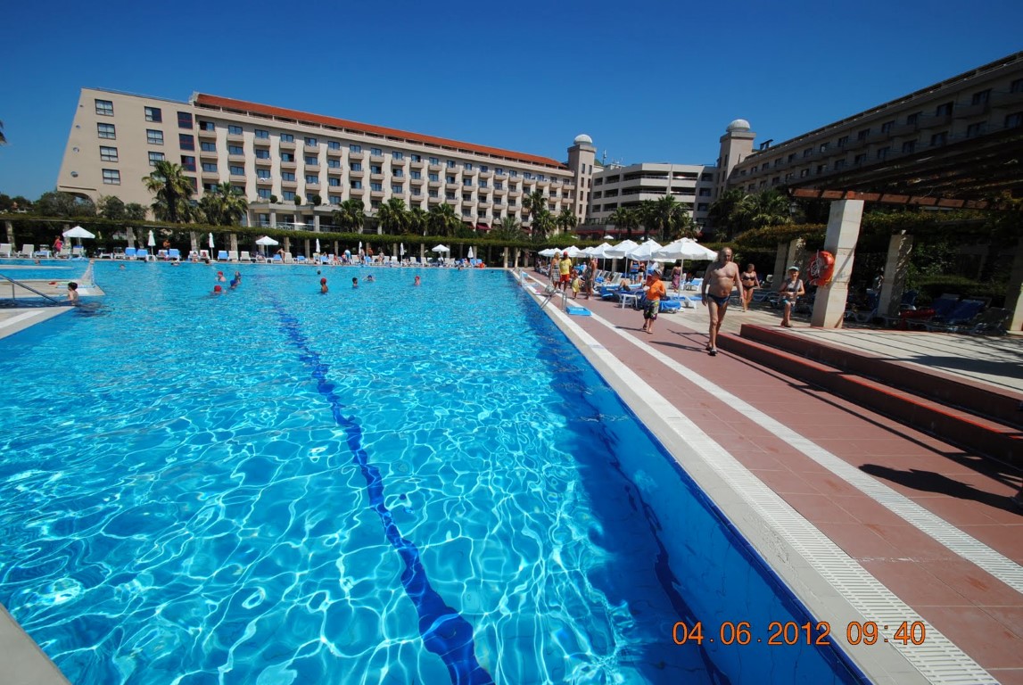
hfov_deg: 100.3
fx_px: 427
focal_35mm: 15
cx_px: 512
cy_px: 342
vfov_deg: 77.5
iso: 100
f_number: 9
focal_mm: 10
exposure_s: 1/320
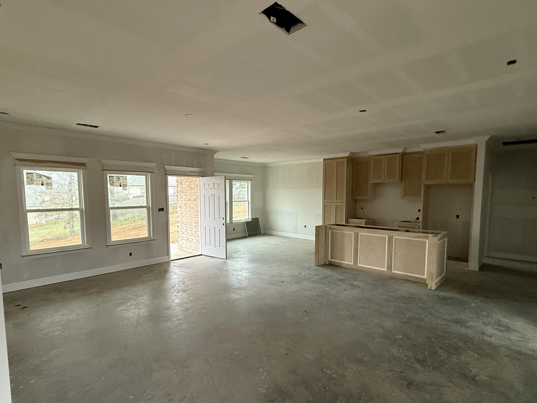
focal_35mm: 18
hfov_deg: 87.7
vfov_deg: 71.5
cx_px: 260
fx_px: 279
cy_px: 216
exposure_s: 1/60
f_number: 2.2
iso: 400
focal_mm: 2.22
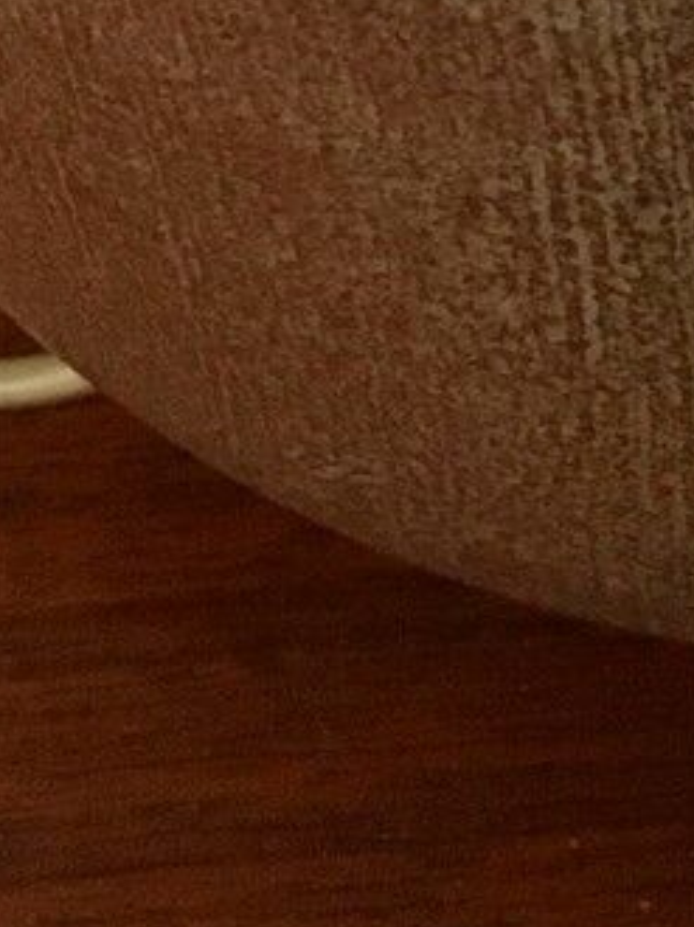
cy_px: -1626
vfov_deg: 9.4
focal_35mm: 176
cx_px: 950
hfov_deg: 8.3
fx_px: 4711
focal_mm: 4.15
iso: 200
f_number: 2.2
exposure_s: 1/33
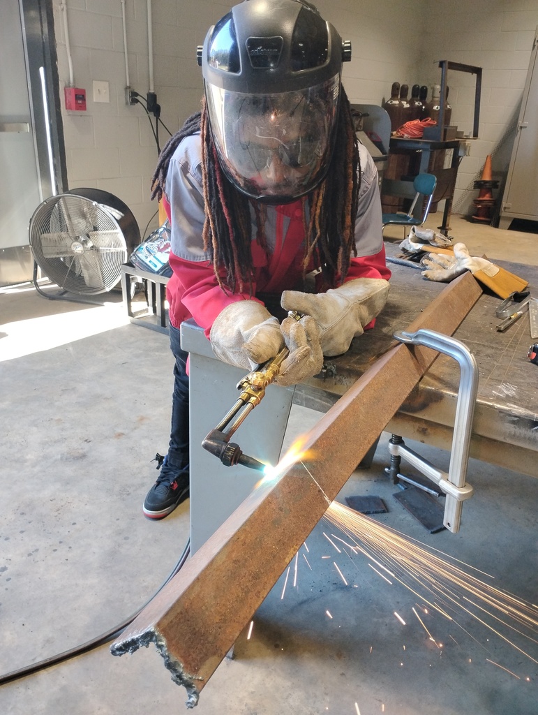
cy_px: 358
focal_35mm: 28
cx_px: 269
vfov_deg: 63.4
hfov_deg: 49.9
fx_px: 579
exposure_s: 1/60
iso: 419
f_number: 1.8
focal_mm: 4.26
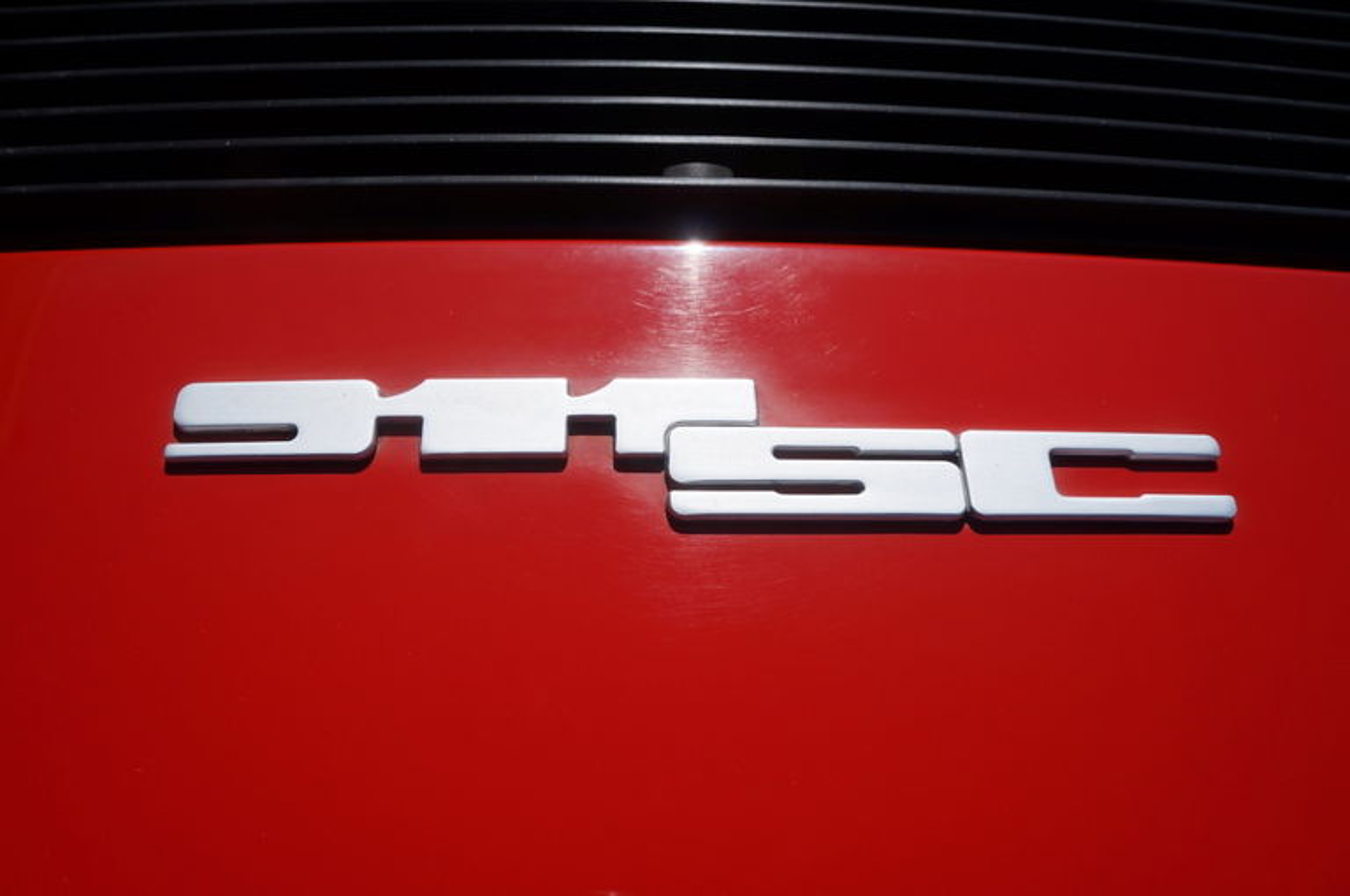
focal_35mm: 27
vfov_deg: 47.8
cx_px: 675
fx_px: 1011
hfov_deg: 67.4
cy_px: 448
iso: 200
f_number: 9
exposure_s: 1/1250
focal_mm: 18
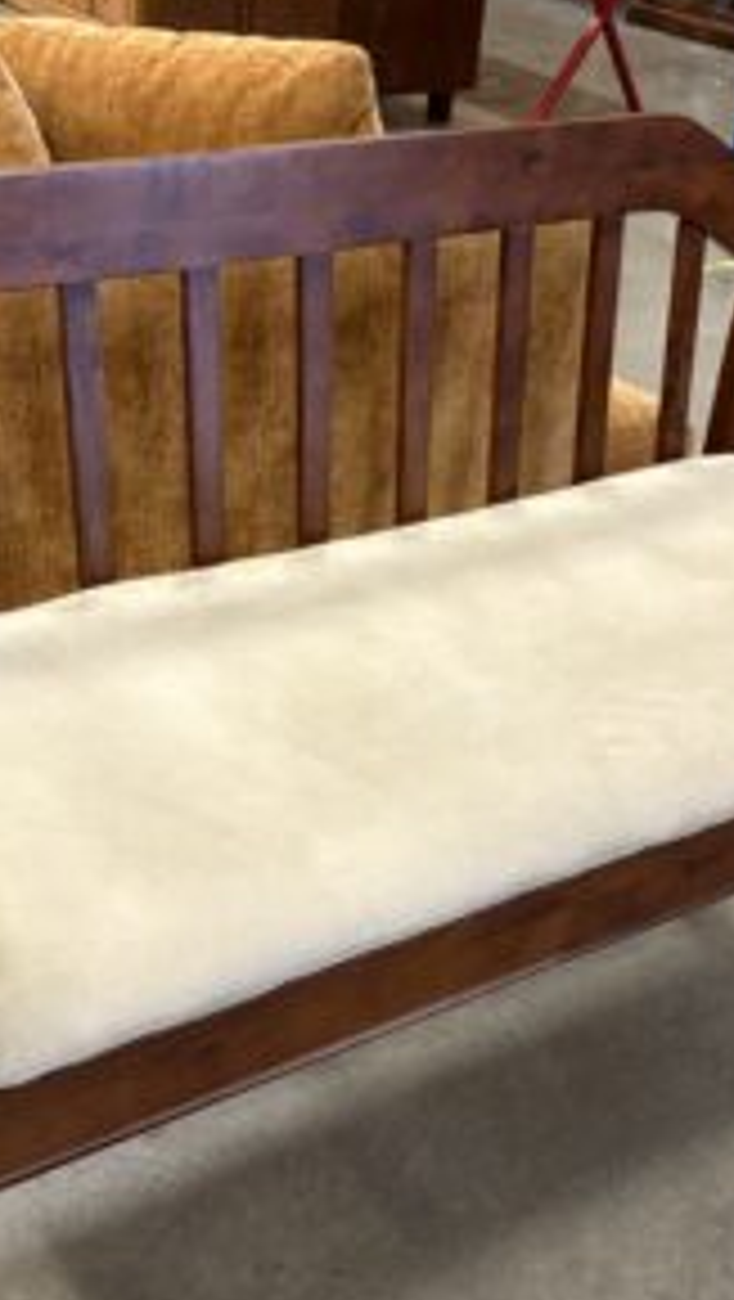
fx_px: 1692
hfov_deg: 24.5
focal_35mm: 49
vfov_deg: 41.8
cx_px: 329
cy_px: 812
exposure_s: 1/60
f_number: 1.6
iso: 320
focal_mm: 5.96
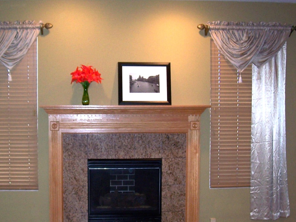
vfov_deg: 26.5
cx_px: 104
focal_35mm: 55
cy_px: 126
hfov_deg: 34.7
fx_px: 470
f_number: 2.7
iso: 80
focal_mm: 5.6
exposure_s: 1/45
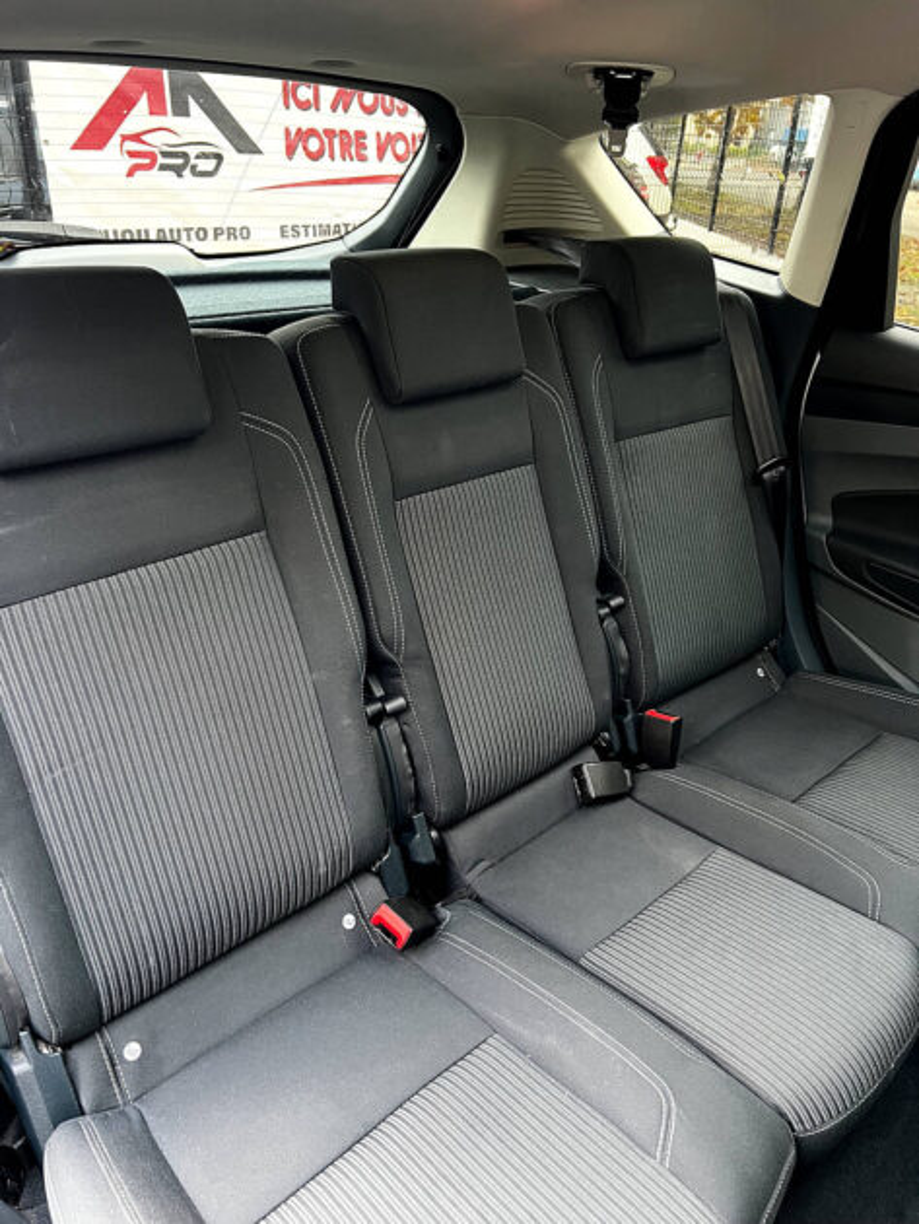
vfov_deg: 67.3
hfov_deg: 53.1
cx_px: 460
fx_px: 920
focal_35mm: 26
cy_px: 612
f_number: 1.5
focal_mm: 5.7
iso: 400
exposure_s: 1/60
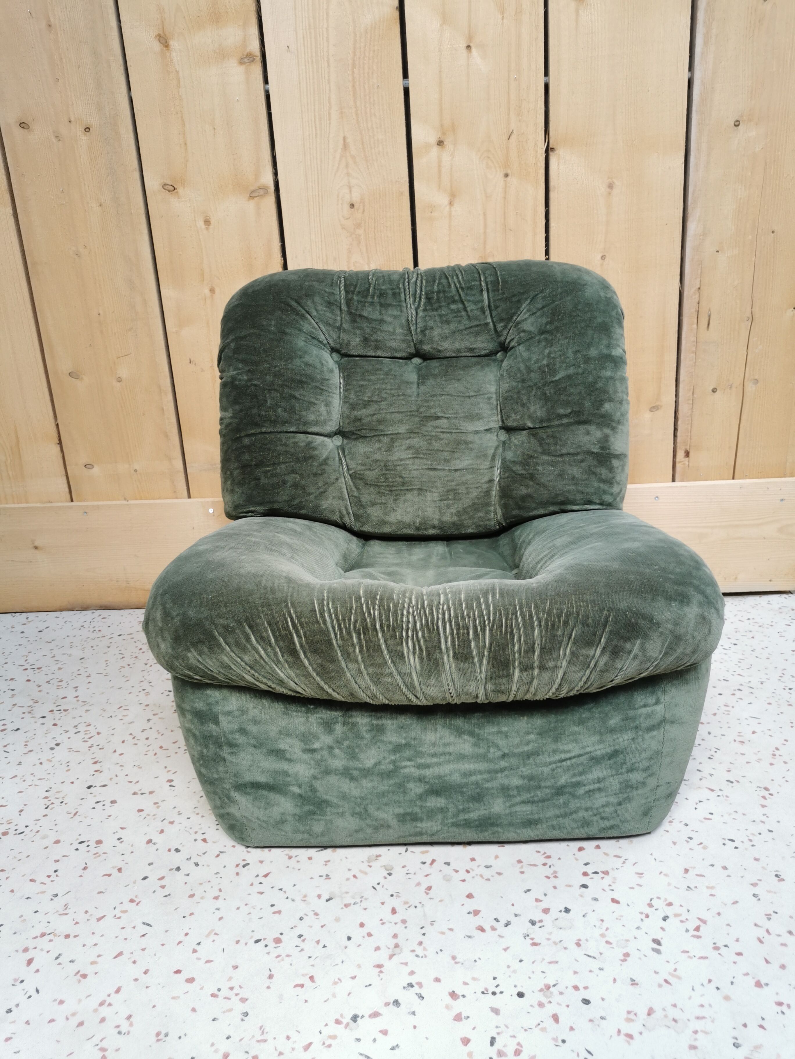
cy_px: 530
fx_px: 827
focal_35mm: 27
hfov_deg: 51.4
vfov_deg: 65.3
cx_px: 398
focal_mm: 5.58
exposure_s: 1/100
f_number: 1.8
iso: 64
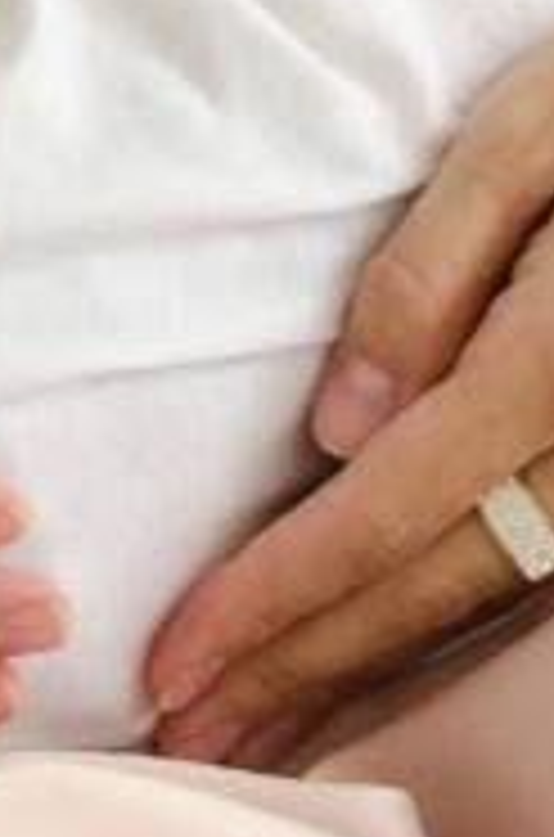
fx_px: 8774
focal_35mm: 378
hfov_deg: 3.6
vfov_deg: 5.3
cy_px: -1206
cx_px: 146
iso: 200
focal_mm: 36
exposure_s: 1/60
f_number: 8
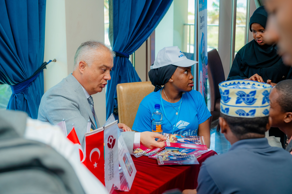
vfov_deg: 24.2
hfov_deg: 35.6
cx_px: 146
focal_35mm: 56
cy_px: 100
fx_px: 454
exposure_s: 1/200
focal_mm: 53
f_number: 4
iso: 250
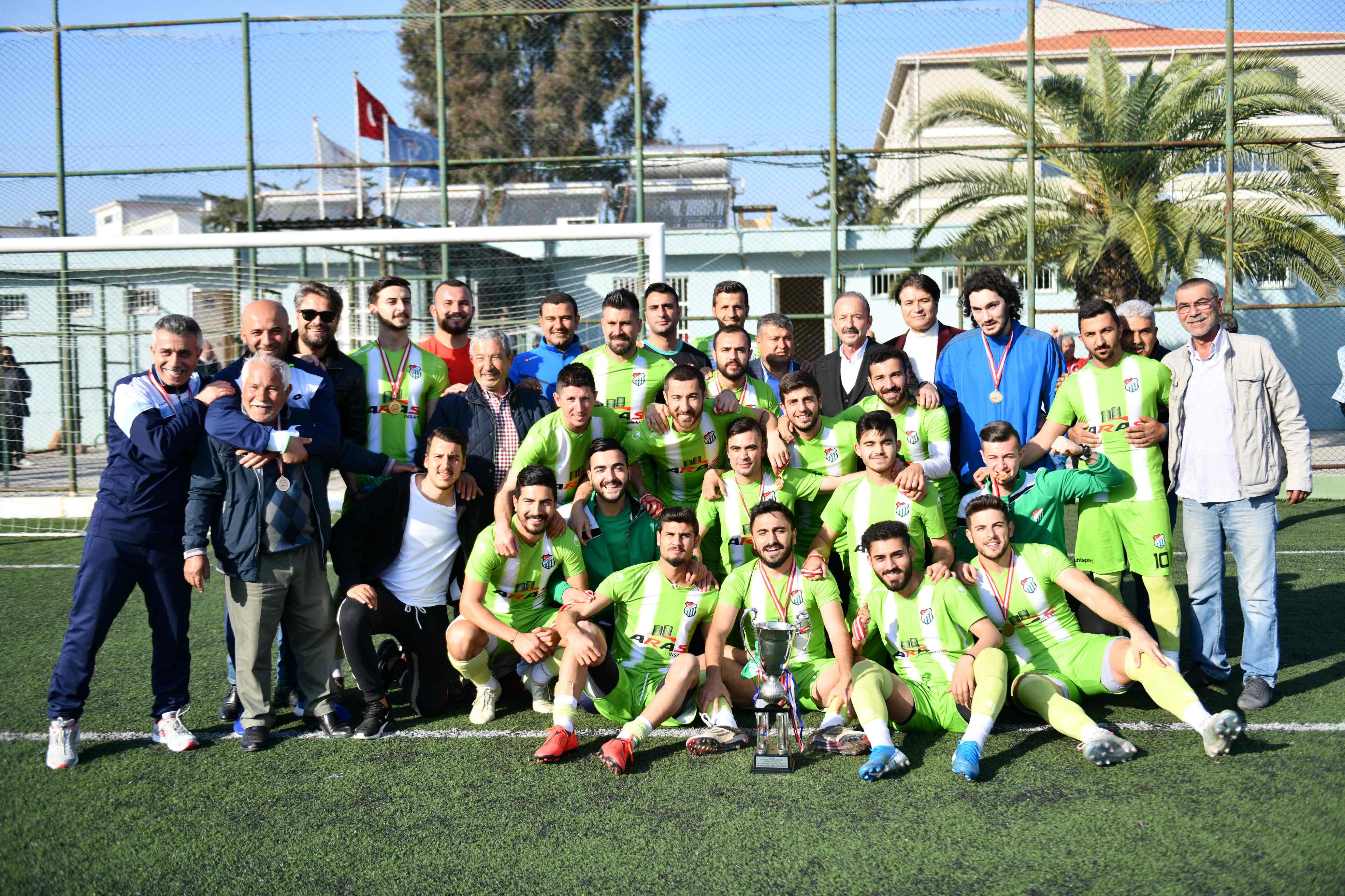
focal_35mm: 38
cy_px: 448
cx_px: 672
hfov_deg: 50.7
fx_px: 1420
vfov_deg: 35.1
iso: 200
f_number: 2.8
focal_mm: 38
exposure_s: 1/3200
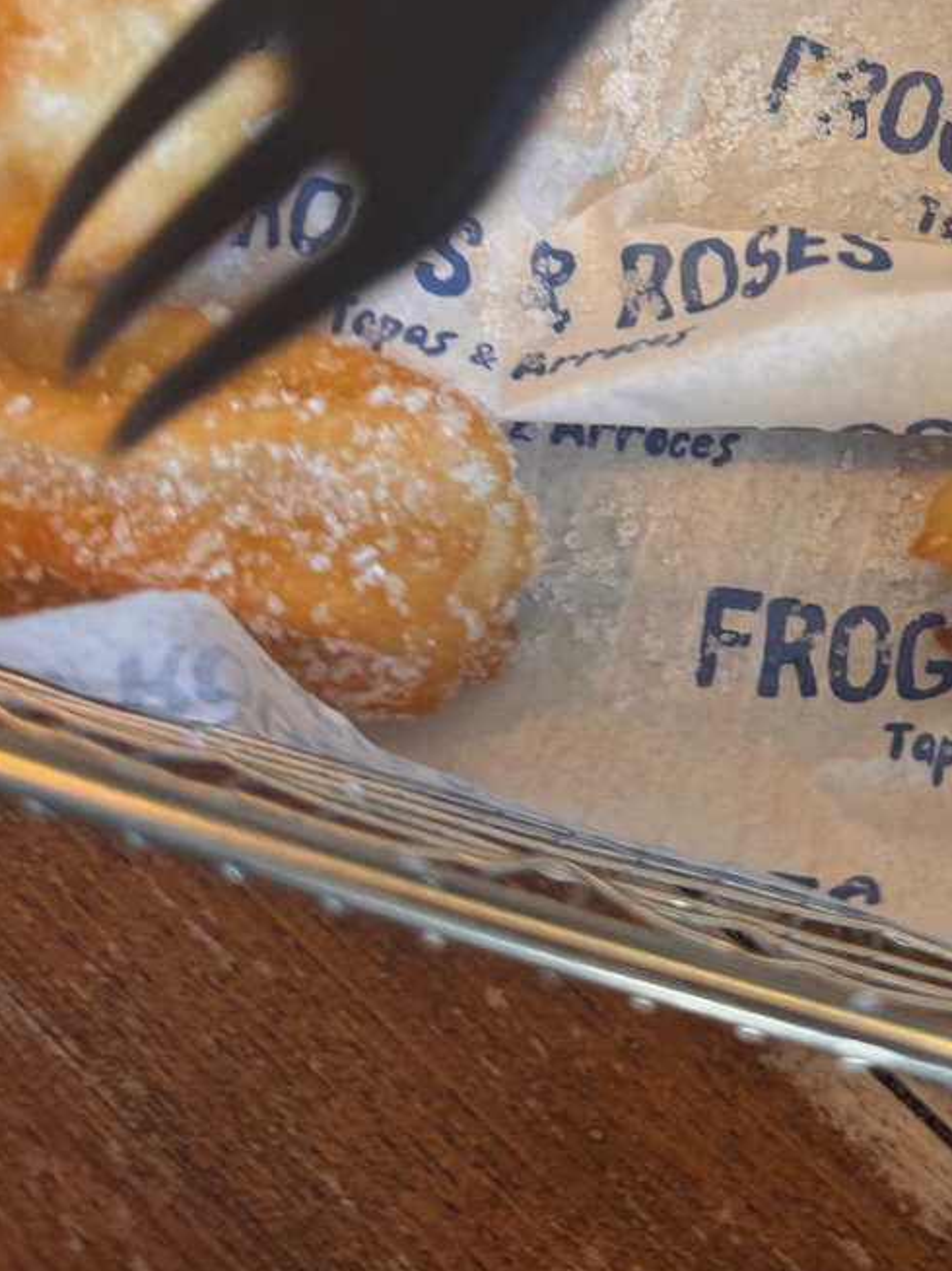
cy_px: 140
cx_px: 925
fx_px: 1725
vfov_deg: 37.9
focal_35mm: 47
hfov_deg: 29.1
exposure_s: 1/50
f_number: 1.78
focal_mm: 6.76
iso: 125
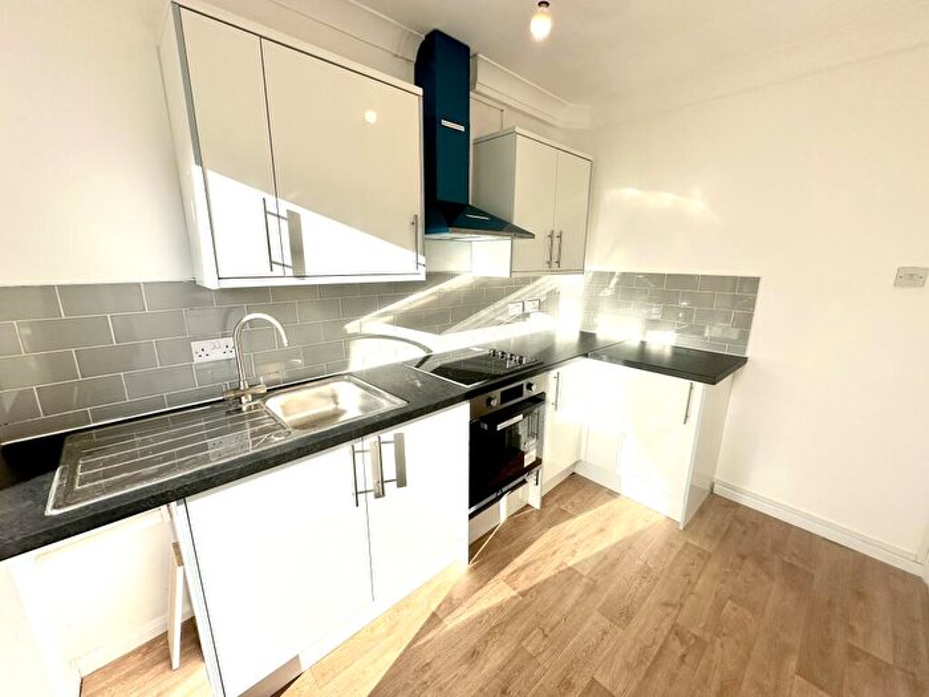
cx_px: 464
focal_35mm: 14
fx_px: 376
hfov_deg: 102.1
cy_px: 348
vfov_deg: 85.7
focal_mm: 2.22
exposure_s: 1/1114
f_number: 2.2
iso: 50
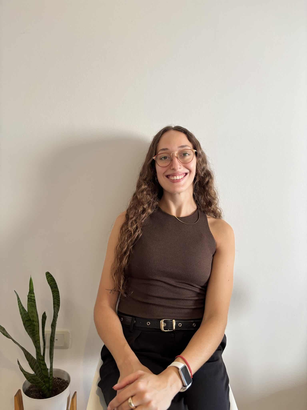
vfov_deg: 67.3
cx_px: 154
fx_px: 307
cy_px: 205
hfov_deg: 53.1
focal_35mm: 26
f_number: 1.6
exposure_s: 1/69
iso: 125
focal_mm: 5.96
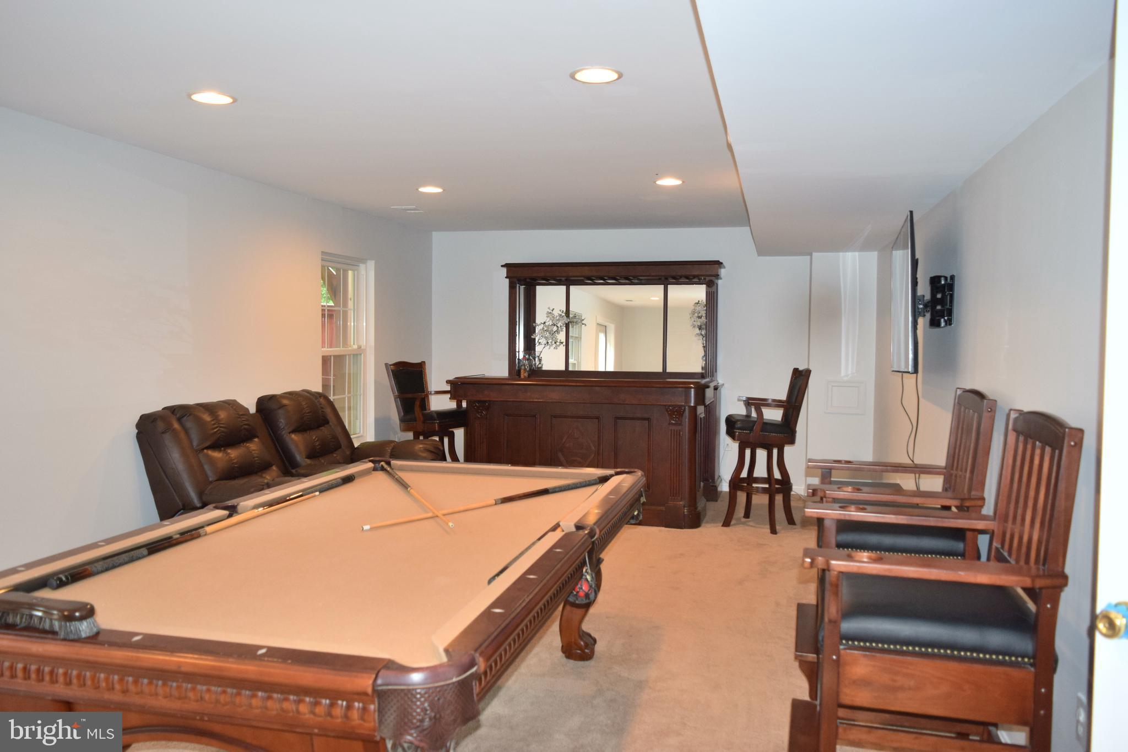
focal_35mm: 27
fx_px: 846
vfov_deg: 47.9
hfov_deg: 67.4
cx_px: 564
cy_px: 376
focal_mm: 18
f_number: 4
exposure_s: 1/60
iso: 800
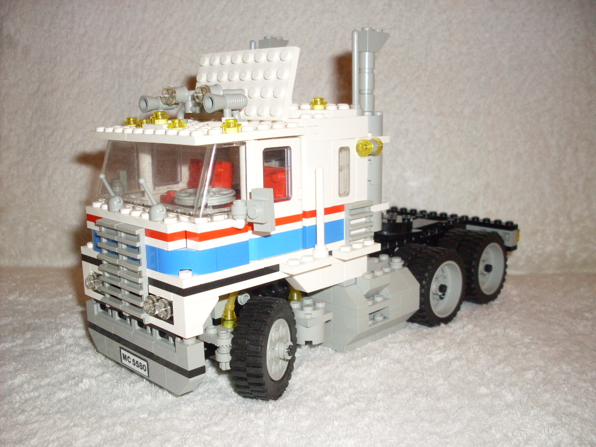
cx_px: 298
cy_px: 224
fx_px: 654
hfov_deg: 49.0
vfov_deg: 37.7
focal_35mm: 38
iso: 100
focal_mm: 6.3
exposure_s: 1/45
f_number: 2.8
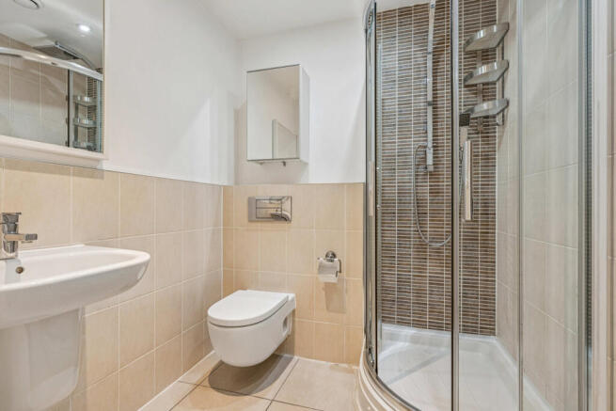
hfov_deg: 96.7
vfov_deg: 73.8
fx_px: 274
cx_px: 308
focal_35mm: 16
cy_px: 206
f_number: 9.5
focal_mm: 16
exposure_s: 2
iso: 50
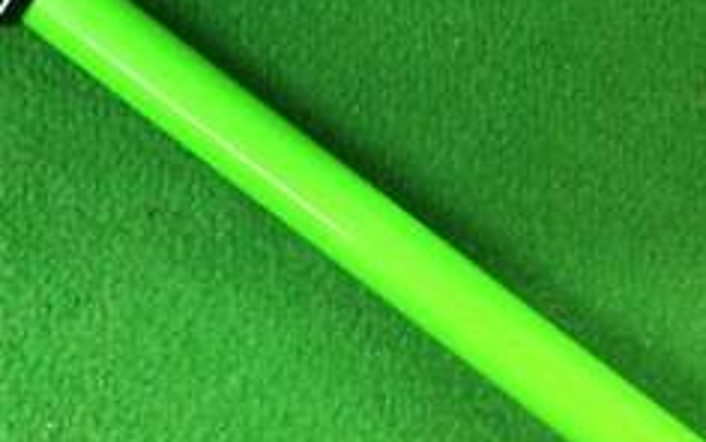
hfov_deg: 23.1
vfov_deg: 14.5
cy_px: 21
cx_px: 191
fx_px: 1714
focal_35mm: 89
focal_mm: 3.3
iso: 200
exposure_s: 1/30
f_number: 2.4
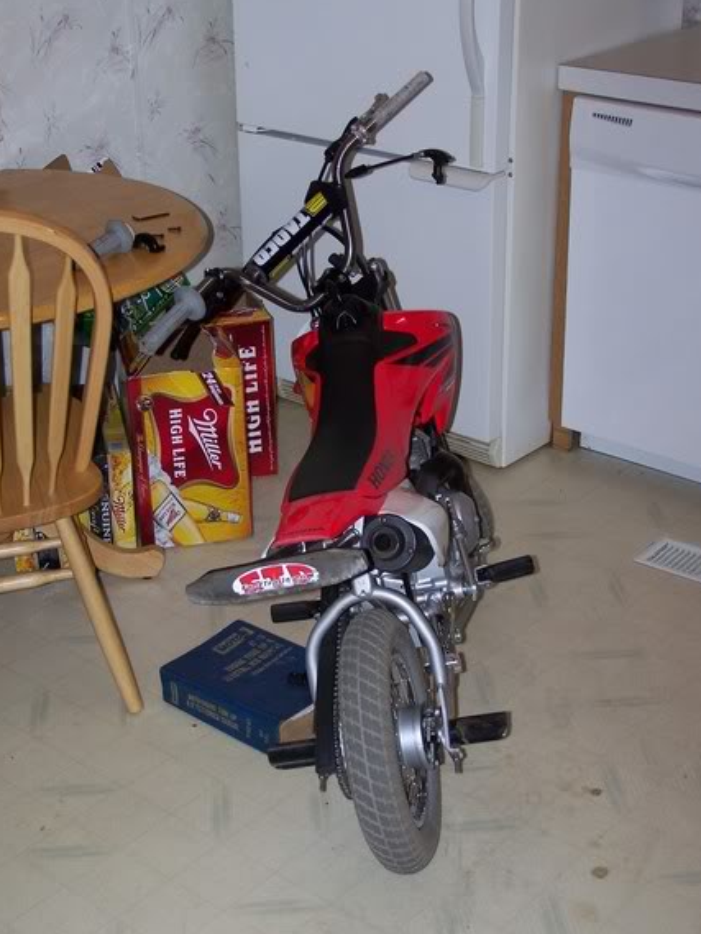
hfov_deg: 23.3
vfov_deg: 30.7
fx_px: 1700
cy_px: 489
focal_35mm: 63
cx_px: 332
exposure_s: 1/60
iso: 80
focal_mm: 9.3
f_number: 3.1
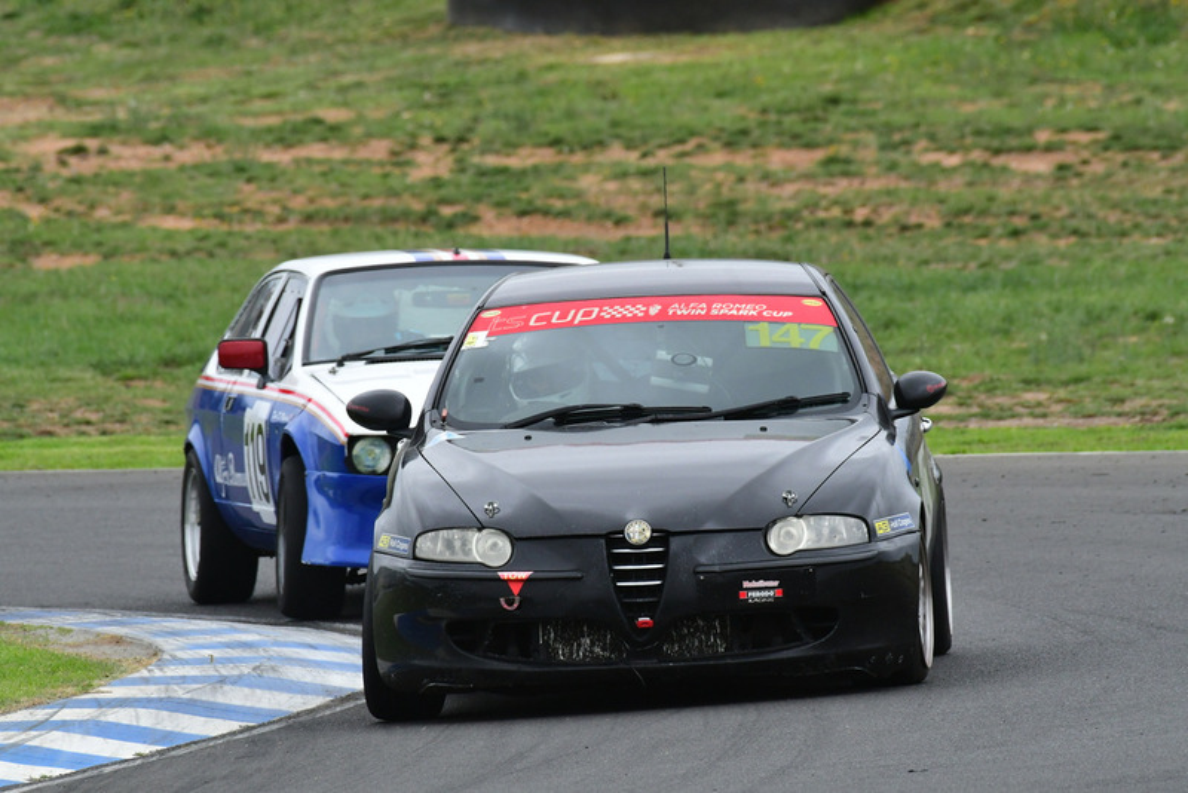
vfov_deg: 1.8
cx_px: 594
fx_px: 24758
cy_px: 396
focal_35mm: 750
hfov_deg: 2.7
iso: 1250
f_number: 11
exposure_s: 1/640
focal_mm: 500
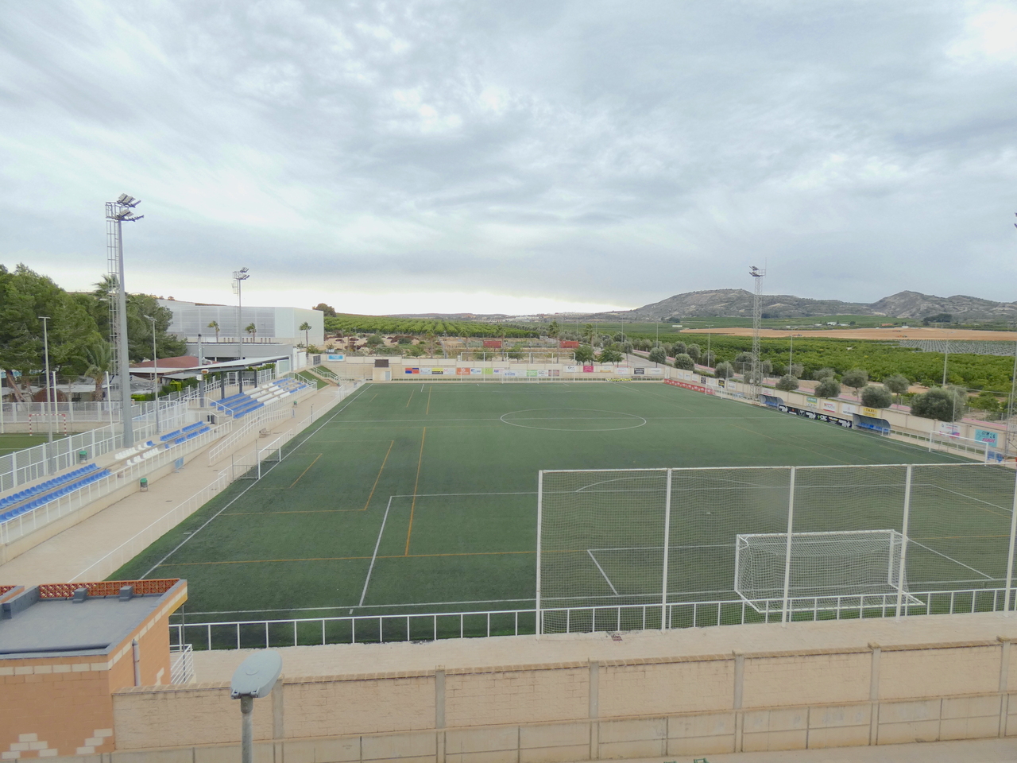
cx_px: 508
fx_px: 588
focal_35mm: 20
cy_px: 382
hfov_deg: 81.7
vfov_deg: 66.0
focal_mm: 3.6
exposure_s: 1/200
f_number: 2.8
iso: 80
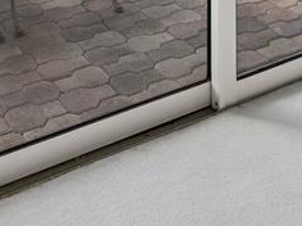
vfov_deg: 17.0
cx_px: 99
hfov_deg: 31.4
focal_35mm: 61
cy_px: -239
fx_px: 532
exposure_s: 1/6
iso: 200
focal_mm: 7
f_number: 11
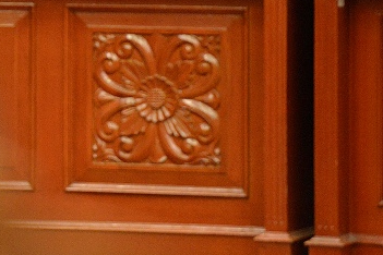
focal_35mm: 583
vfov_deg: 2.4
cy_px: -4
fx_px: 6202
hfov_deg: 3.5
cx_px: -132
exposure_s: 1/160
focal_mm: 200
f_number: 2.8
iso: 2500
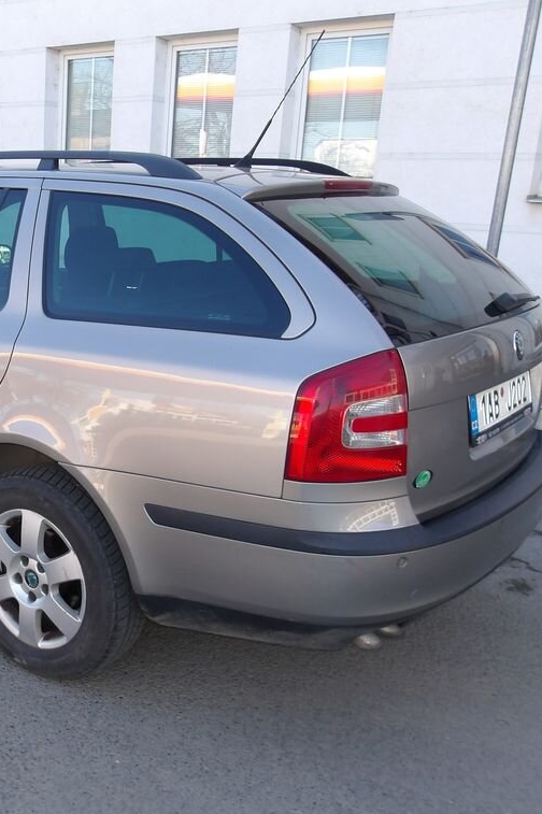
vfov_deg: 50.7
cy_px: 412
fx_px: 859
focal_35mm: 38
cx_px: 54
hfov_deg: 33.2
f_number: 3
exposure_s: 1/196
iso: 100
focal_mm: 4.9
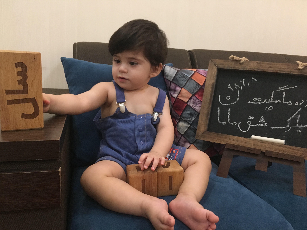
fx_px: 257
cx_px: 154
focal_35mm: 29
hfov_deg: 61.7
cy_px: 115
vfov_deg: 48.2
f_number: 2.2
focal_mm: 4.15
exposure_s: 1/33
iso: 200
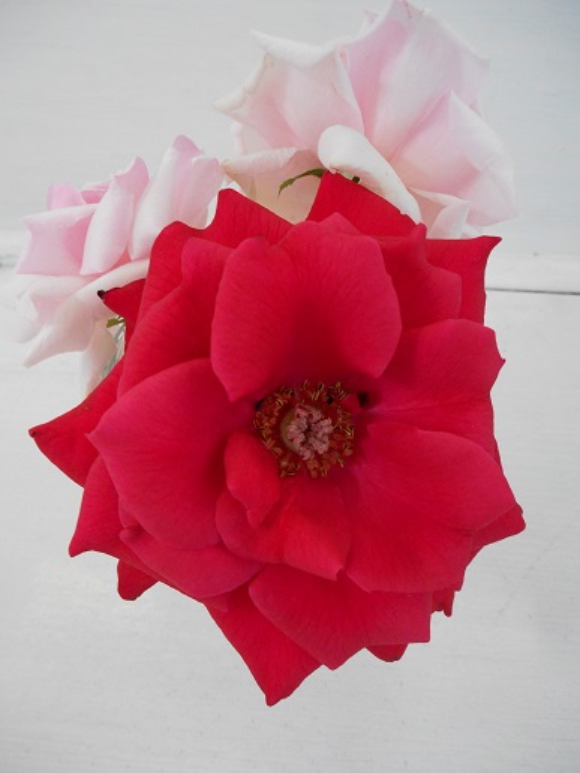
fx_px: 581
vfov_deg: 67.3
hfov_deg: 53.1
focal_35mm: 26
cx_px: 290
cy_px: 386
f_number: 3.4
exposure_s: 1/25
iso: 400
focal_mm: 4.7
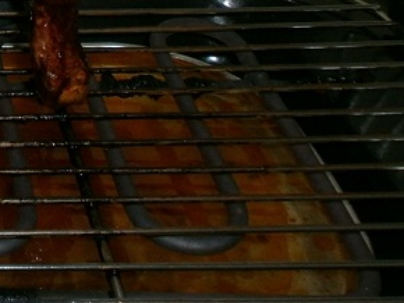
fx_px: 1086
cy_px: -146
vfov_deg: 14.8
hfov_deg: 19.0
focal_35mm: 93
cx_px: -162
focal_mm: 4.8
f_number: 2.9
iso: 125
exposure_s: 1/30
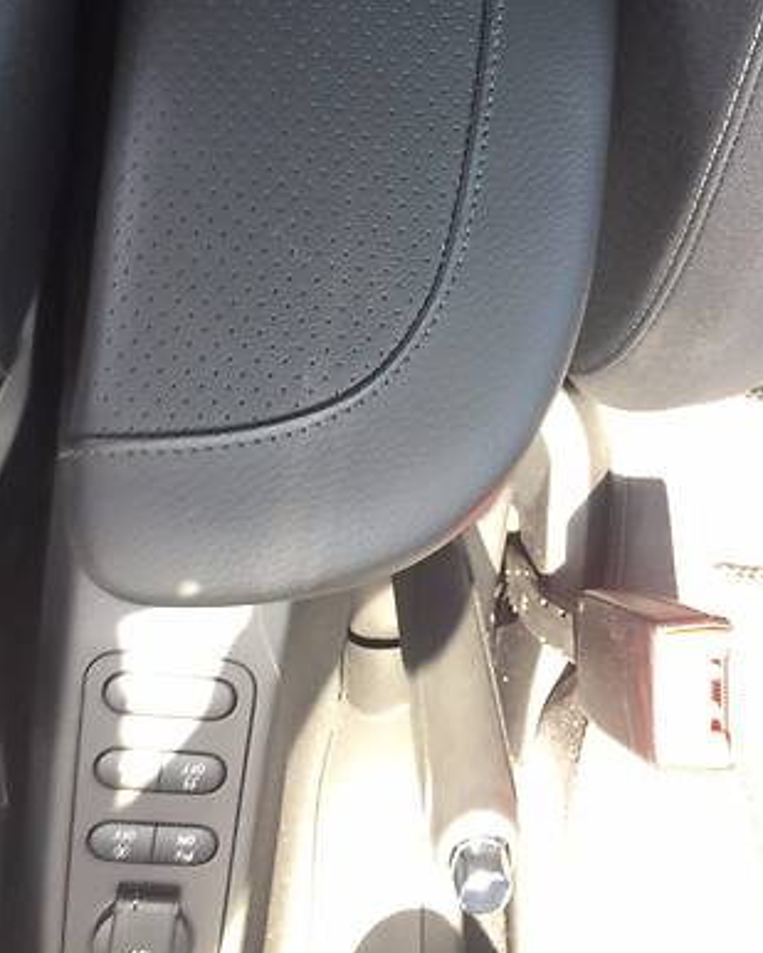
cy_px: 220
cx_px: 314
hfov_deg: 34.1
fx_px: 1242
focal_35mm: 44
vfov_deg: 40.6
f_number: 2.2
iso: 40
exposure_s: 1/50
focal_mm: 4.2
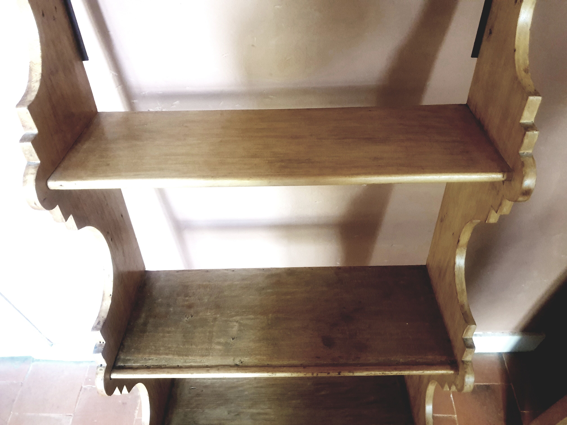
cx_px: 284
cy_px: 212
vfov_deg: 53.1
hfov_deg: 67.3
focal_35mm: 26
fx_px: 426
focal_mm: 4.3
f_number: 1.5
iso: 250
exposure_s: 1/21
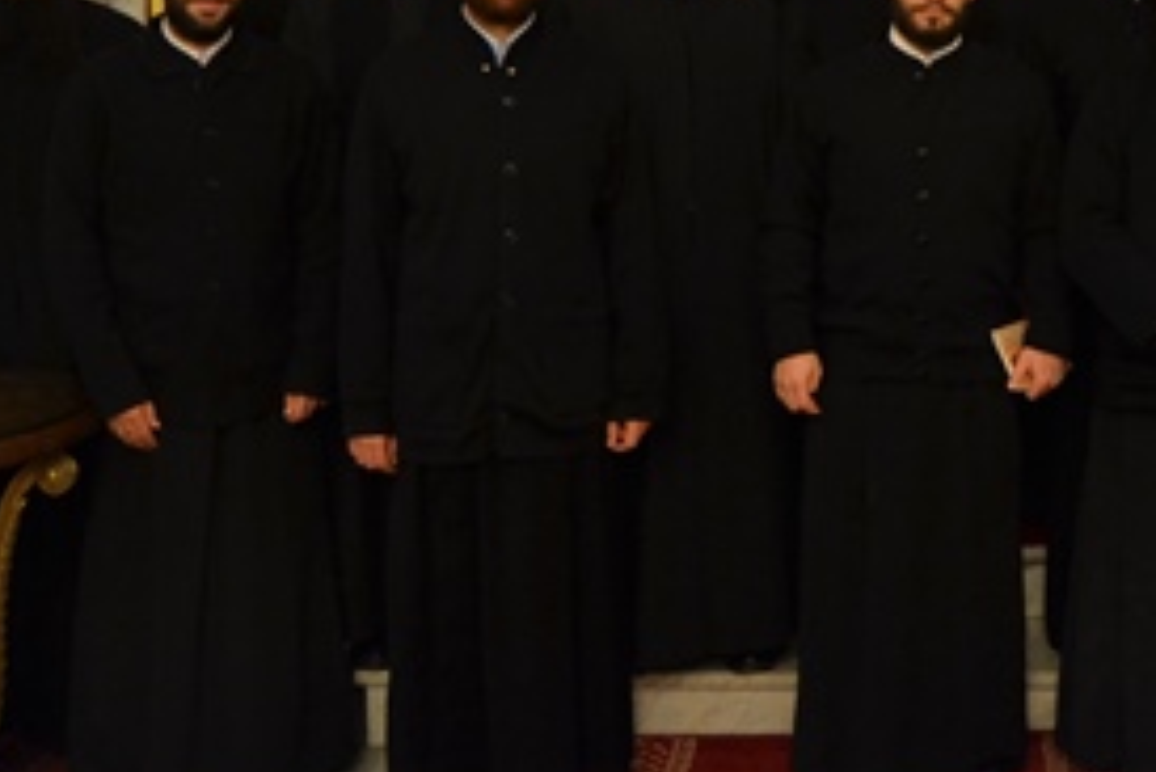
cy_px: -36
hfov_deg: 30.5
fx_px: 2024
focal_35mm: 63
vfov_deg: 20.7
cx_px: 1029
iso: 800
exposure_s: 1/50
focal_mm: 18
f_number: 4.5
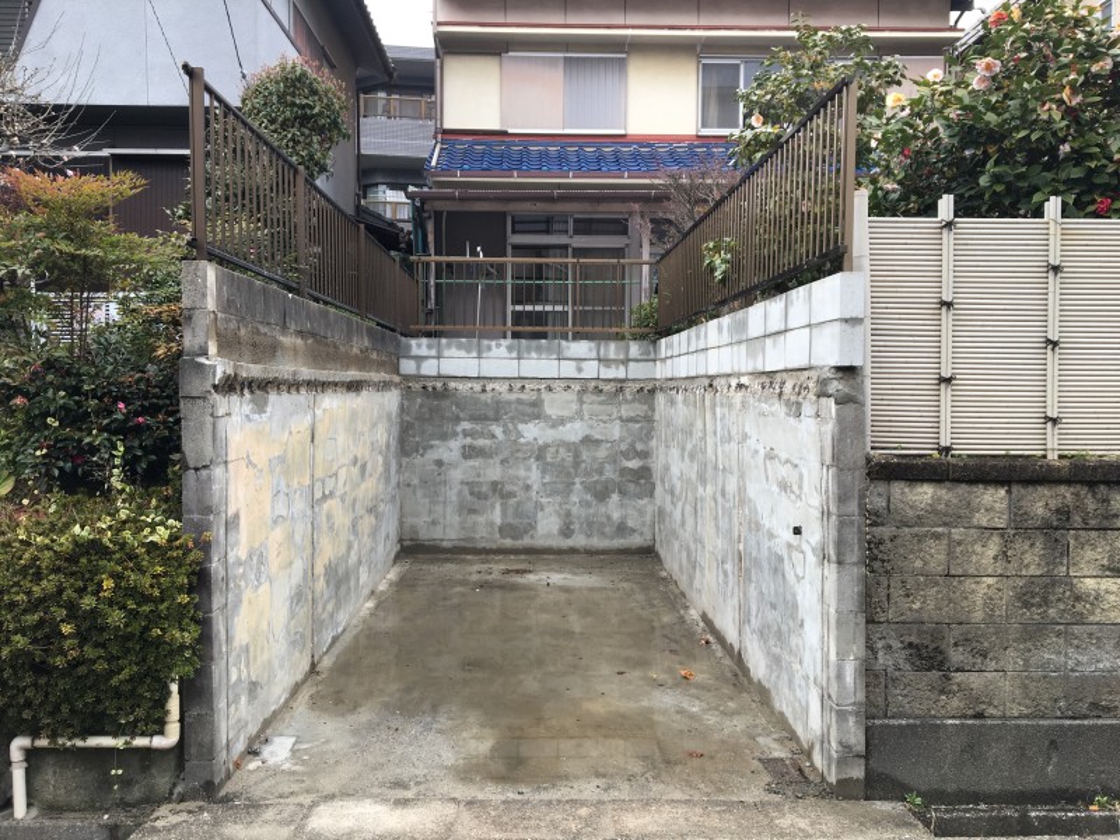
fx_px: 938
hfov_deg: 61.7
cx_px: 560
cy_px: 420
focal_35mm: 29
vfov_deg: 48.2
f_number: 2.2
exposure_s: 1/120
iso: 25
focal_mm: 4.15
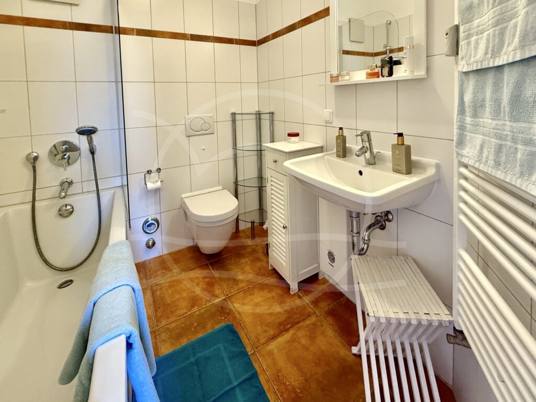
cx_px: 268
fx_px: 217
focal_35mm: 14
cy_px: 201
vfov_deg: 85.7
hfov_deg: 102.1
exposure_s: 1/50
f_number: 2.2
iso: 320
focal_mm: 2.22
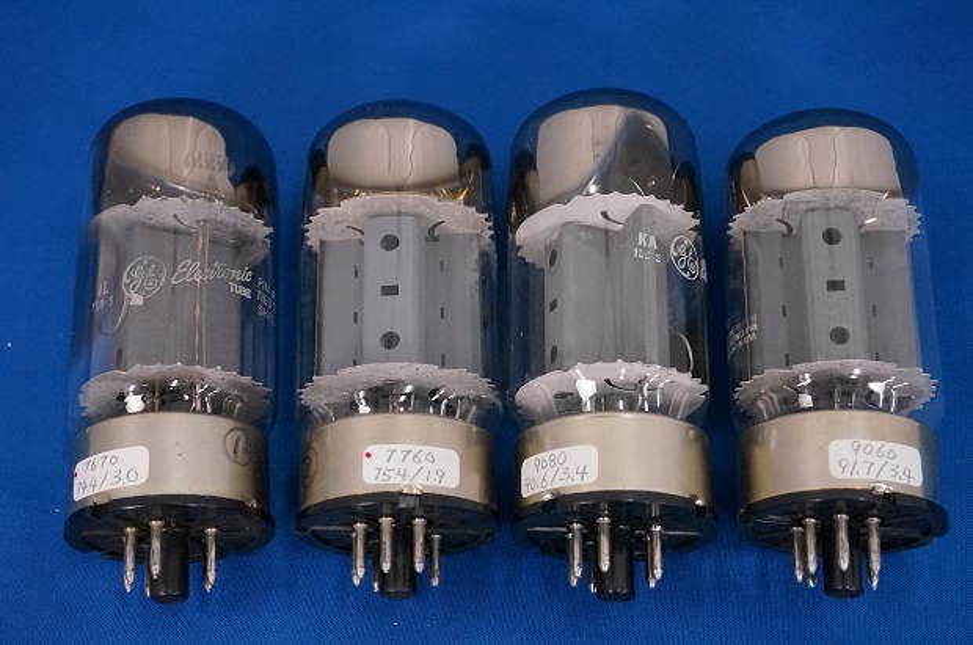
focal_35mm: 54
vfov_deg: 25.0
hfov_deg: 36.9
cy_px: 322
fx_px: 1457
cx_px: 486
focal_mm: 36
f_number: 8
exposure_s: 1/160
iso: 3200
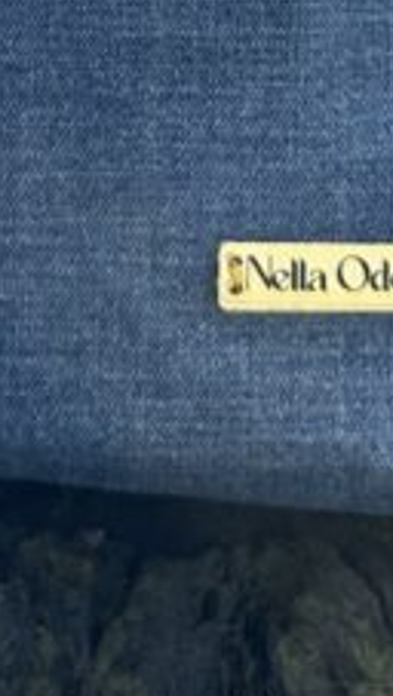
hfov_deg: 10.2
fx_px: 2182
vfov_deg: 15.5
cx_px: 0
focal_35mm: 118
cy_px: -561
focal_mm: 6.86
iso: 80
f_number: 1.78
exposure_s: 1/2155
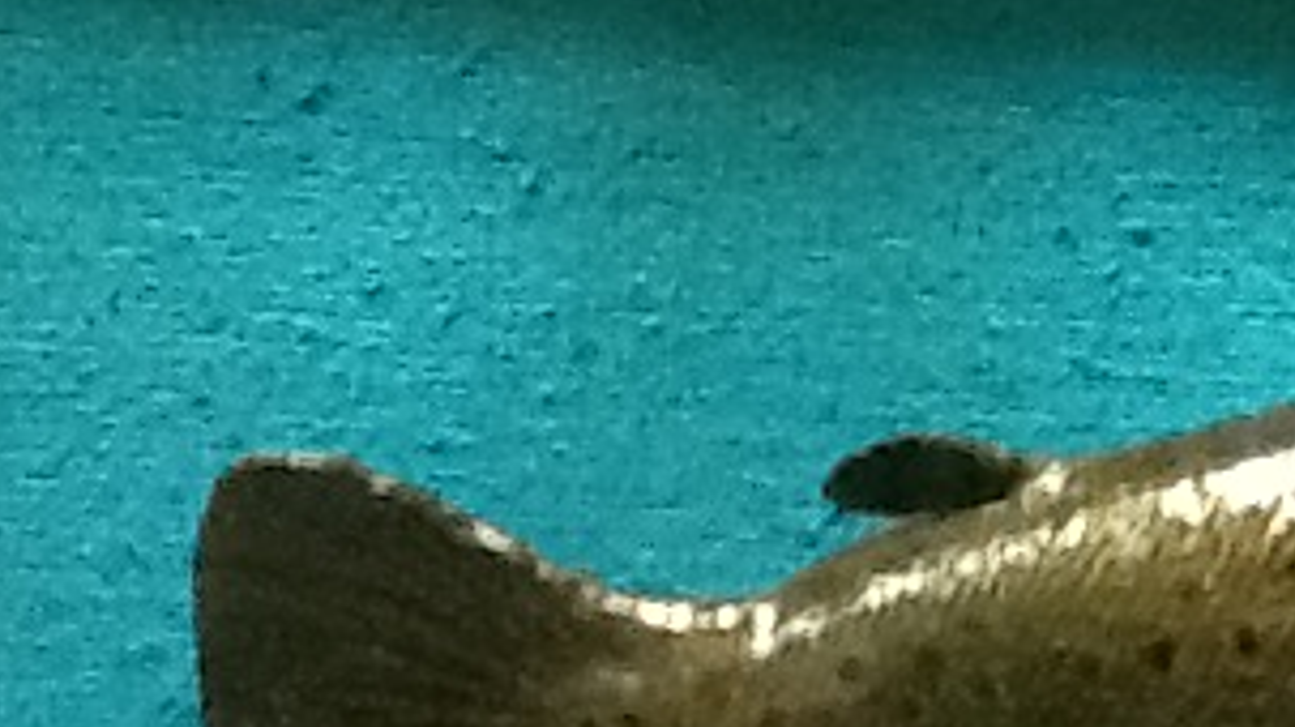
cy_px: 56
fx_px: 5216
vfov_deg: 7.9
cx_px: 1889
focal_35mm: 152
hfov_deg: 13.4
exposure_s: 1/20
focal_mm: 2.03
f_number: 2.4
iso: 320
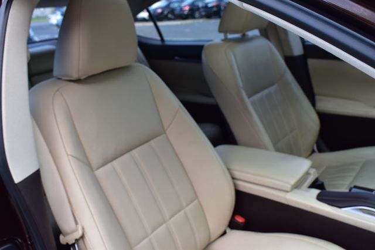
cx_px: 188
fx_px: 375
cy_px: 125
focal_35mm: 36
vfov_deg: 36.8
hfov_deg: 53.2
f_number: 8
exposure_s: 1/80
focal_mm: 24
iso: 400
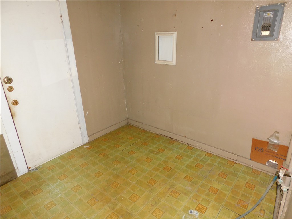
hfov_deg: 73.9
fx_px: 194
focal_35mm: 23
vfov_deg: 58.9
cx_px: 146
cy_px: 110
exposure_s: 1/30
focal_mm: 4
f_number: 3
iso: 200
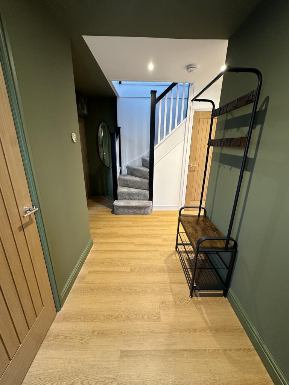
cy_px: 192
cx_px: 144
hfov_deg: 85.7
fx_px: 156
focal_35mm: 14
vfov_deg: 102.1
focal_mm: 2.22
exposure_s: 1/50
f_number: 2.2
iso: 200
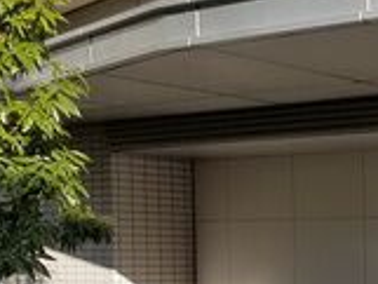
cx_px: 585
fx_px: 1060
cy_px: 307
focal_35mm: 97
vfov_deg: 14.9
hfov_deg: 17.8
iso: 50
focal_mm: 4.2
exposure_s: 1/1912
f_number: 1.7
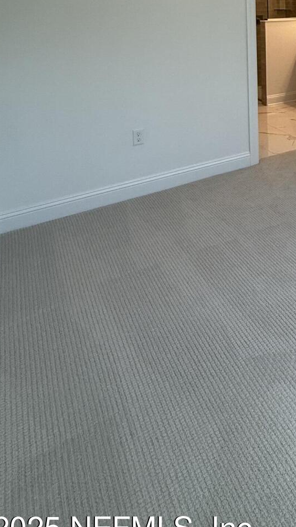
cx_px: 380
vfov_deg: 51.6
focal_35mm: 32
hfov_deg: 29.7
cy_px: 26
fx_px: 447
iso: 64
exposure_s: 1/120
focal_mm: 2.22
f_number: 2.2
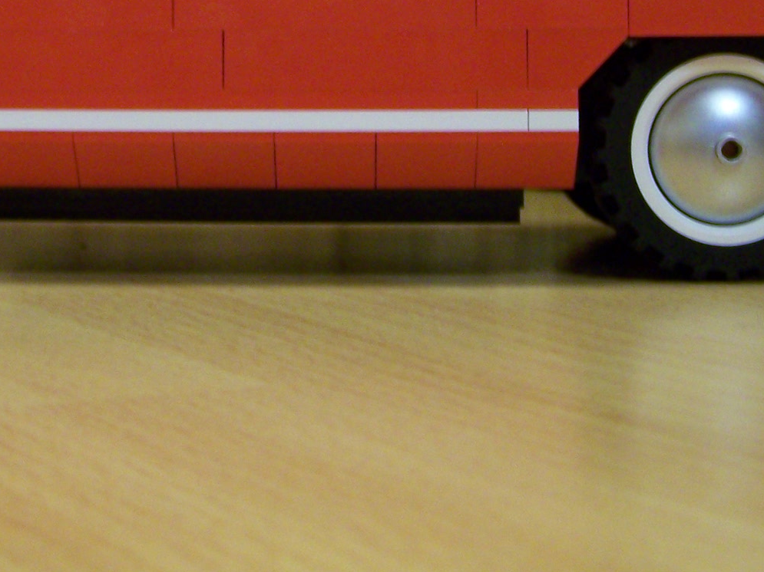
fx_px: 1942
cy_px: -75
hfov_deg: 22.1
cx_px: 231
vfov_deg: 16.2
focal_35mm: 88
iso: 160
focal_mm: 6.3
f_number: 2.8
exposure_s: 1/8
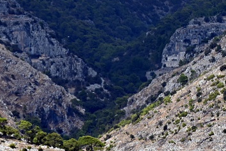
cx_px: 68
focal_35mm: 604
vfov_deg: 2.3
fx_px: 3793
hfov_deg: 3.4
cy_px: 55
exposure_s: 1/1000
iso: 125
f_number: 5.6
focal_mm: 165
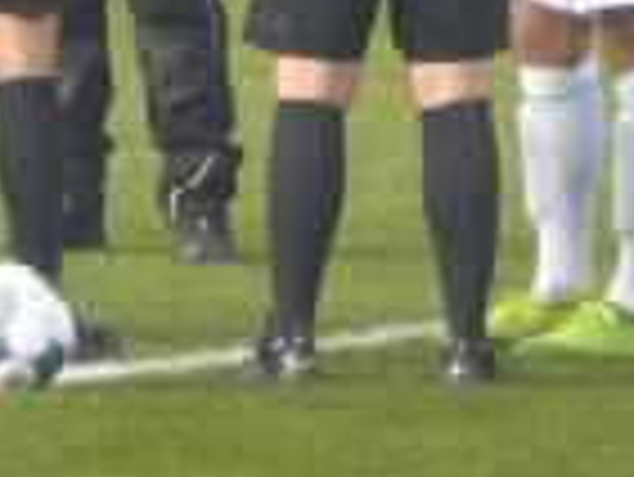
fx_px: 42033
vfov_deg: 0.6
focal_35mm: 2293
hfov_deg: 0.9
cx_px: 427
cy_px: -270
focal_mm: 129
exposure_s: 1/125
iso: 200
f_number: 6.4
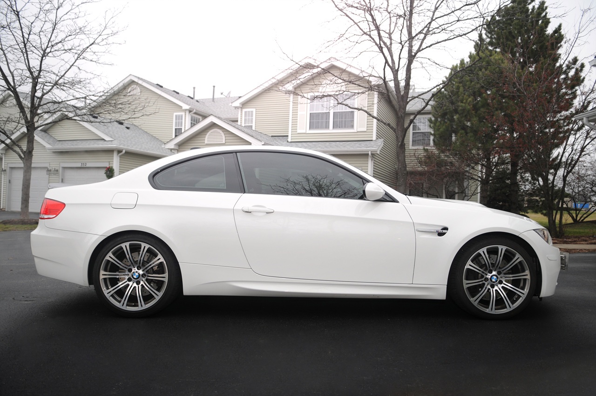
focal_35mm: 26
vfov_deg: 50.3
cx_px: 298
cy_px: 198
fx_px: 422
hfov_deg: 70.5
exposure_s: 1/250
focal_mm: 17
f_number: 2.8
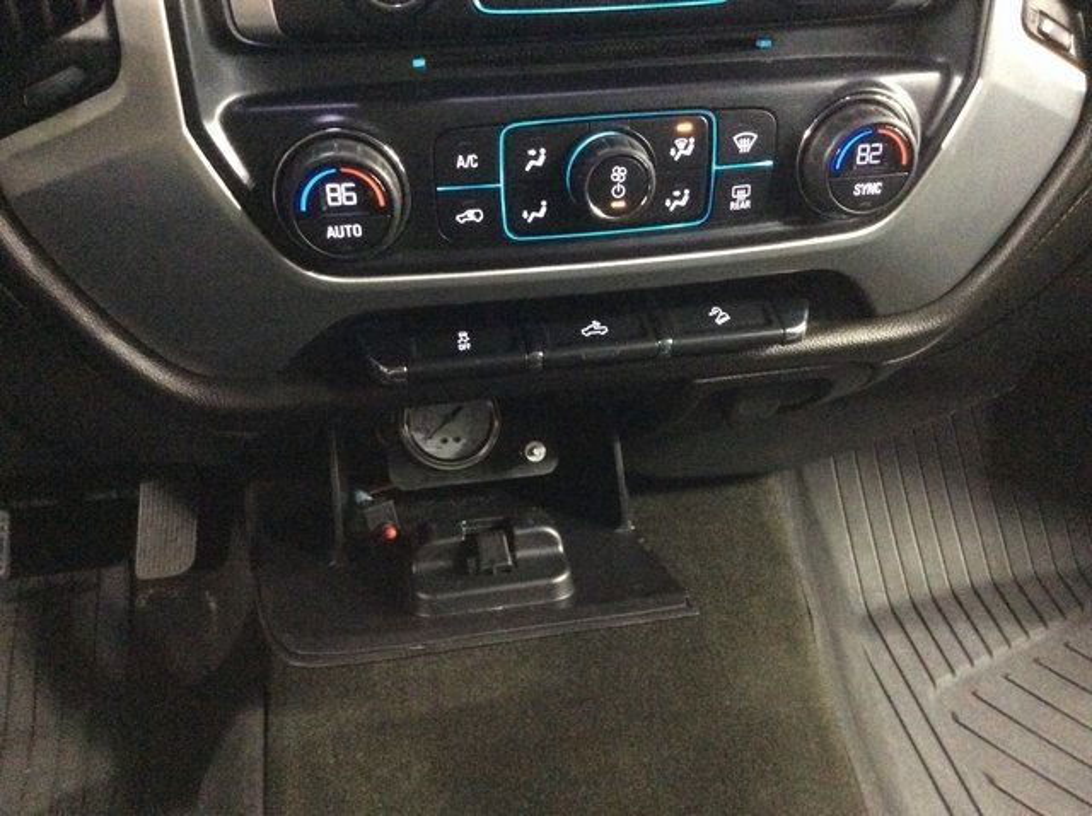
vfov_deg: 44.1
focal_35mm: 32
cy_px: 408
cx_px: 546
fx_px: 1008
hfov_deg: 56.9
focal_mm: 3.3
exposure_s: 1/15
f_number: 2.4
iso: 800
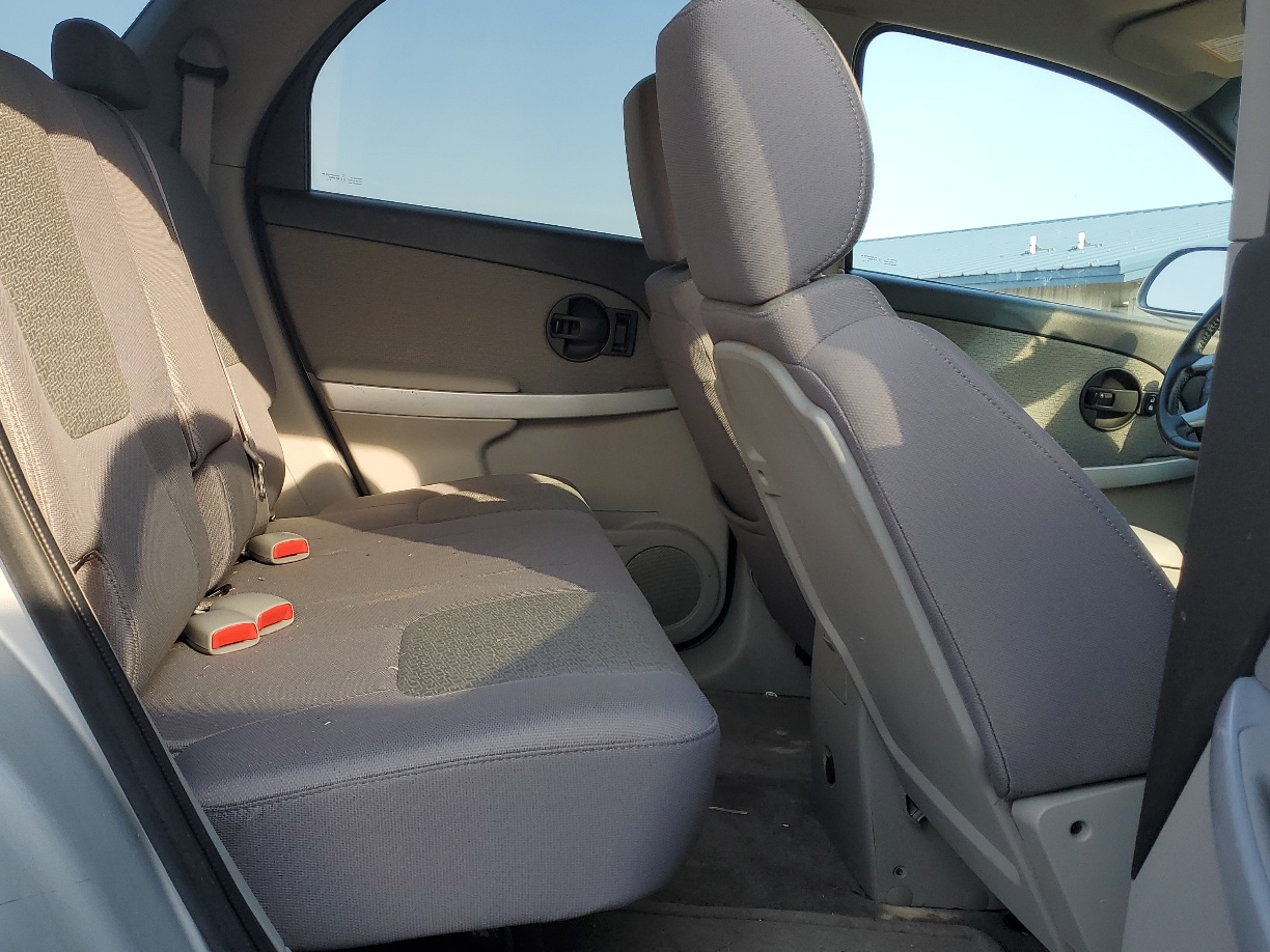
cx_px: 551
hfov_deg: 53.8
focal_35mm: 34
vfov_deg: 41.6
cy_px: 576
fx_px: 1247
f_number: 1.5
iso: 50
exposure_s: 1/588
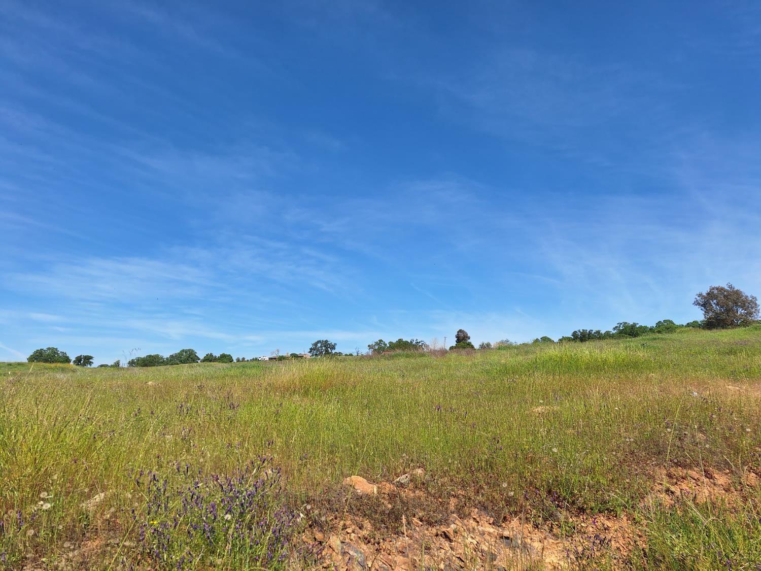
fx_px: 506
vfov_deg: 58.9
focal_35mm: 23
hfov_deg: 73.9
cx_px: 380
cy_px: 286
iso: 40
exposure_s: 1/2392
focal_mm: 5.54
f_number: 1.8
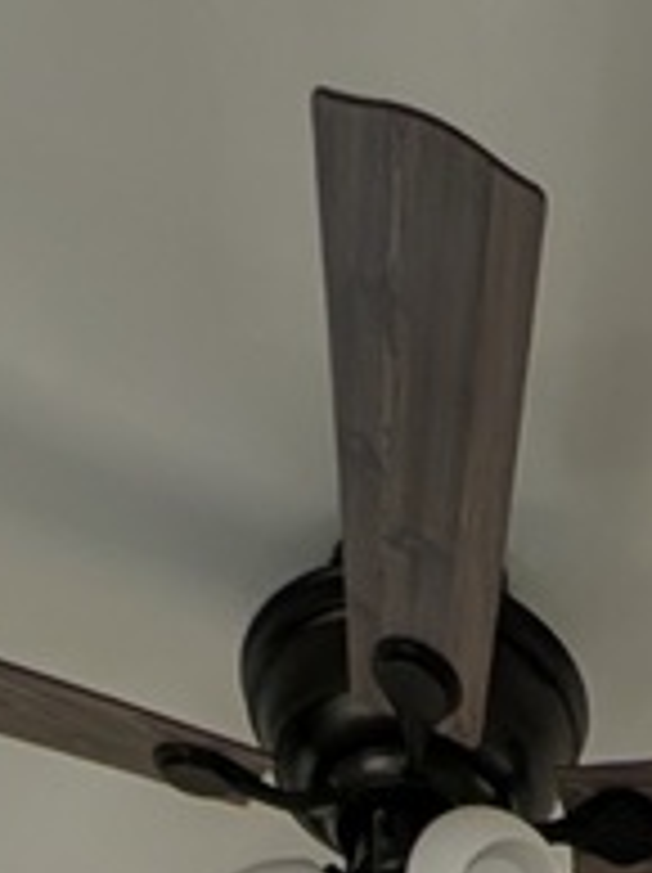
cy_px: 2178
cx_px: 686
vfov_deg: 14.5
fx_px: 1686
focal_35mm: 67
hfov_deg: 21.0
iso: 44
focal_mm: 2.23
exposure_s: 1/45.5
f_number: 1.95
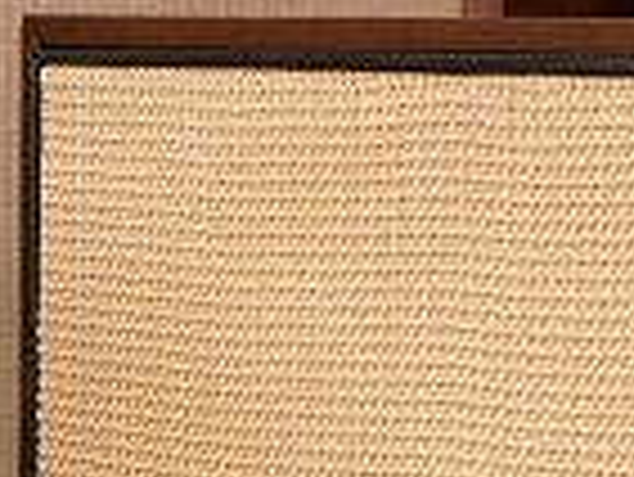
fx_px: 5811
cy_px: 871
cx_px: 40
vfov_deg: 4.6
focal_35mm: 317
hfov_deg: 6.2
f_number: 7.1
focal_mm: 50
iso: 3200
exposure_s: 1/125
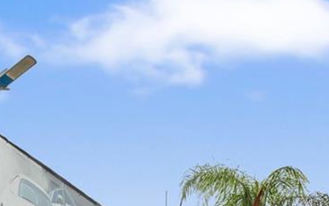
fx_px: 610
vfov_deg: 15.5
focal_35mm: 68
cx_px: -180
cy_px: 405
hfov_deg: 23.4
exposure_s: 1/25
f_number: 9
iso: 100
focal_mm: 10
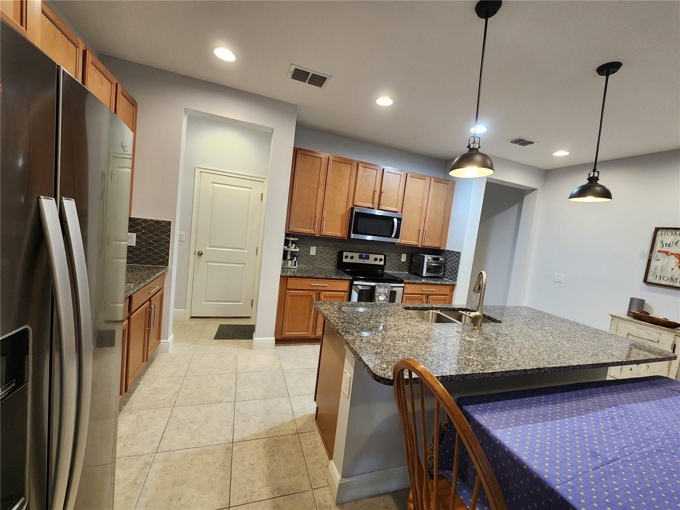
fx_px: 255
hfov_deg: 106.2
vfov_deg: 89.9
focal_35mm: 13
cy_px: 255
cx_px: 340
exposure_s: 1/60
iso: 320
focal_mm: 2.2
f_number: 2.2
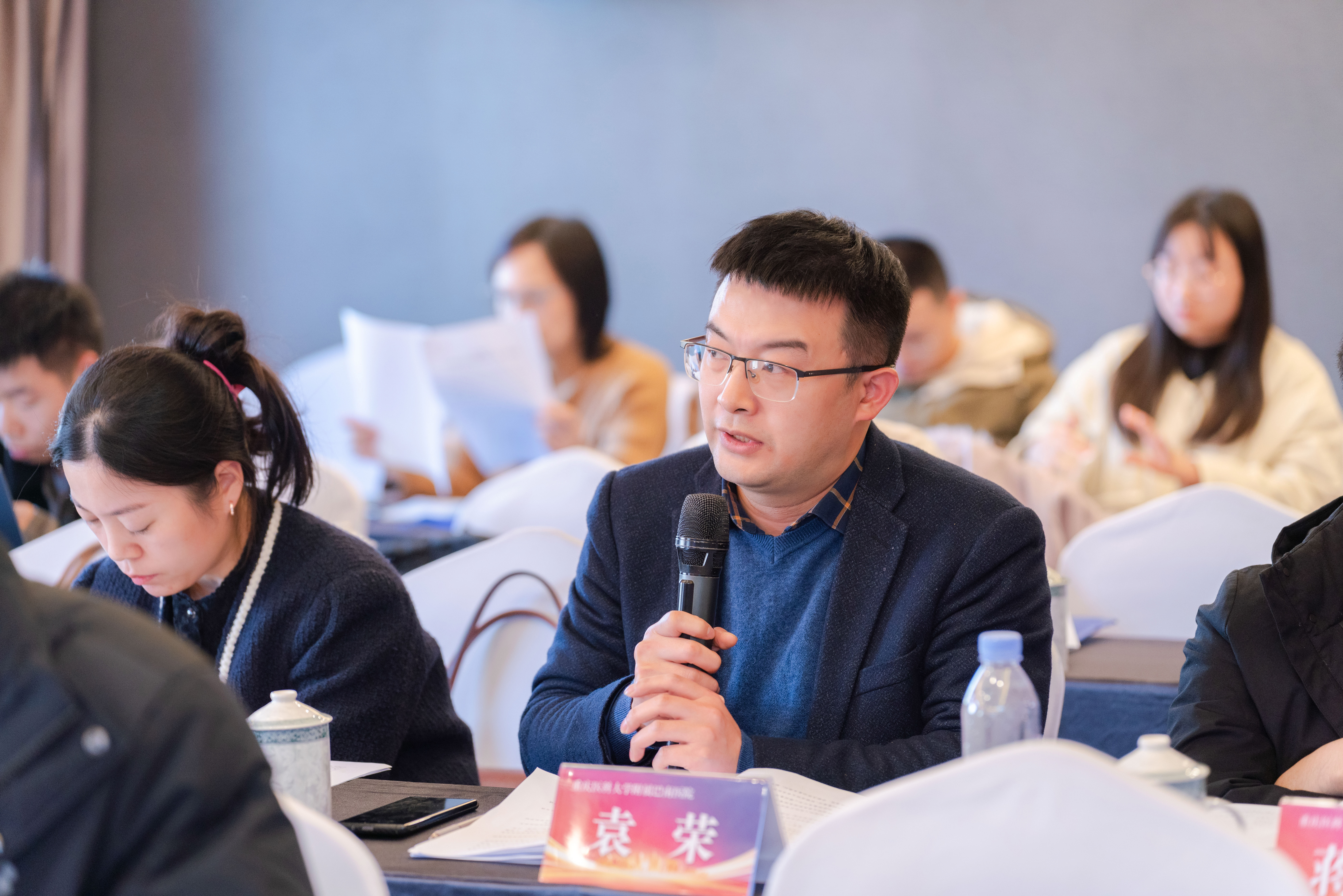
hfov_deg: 19.5
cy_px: 448
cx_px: 672
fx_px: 3917
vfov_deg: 13.0
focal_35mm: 105
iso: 1000
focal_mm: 105
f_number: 2.8
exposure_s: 1/125
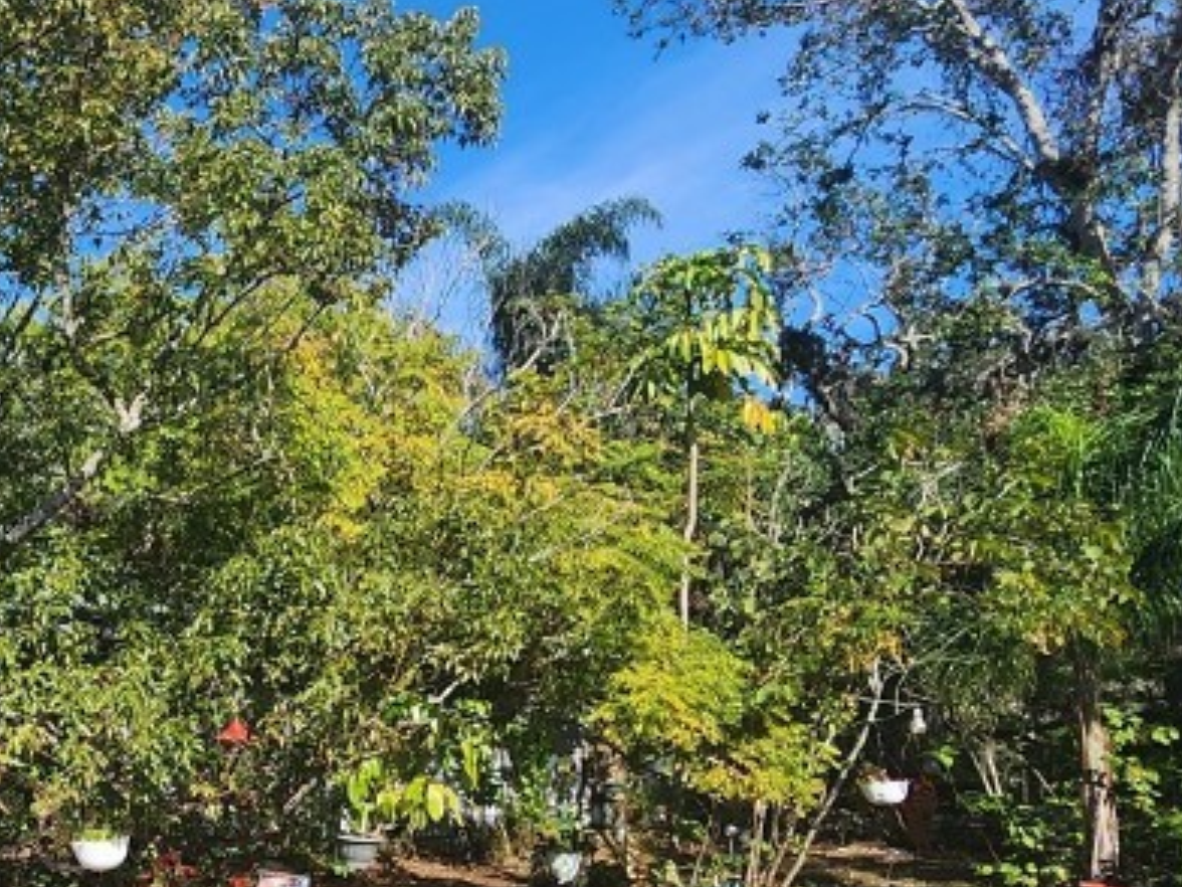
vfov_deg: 41.2
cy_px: 597
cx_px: -51
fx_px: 1161
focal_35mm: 34
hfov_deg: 44.2
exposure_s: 1/1391
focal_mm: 2.2
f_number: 2.2
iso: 50
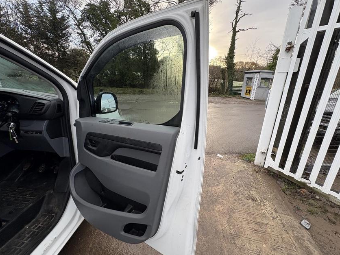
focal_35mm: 15
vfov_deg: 81.7
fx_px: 147
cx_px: 174
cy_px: 121
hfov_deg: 98.2
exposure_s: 1/99
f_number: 2.2
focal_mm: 2.22
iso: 50
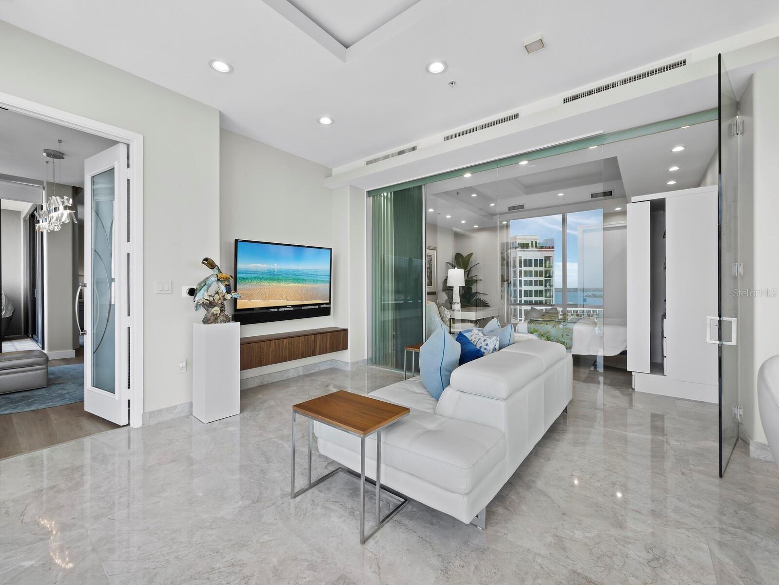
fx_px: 315
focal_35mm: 14
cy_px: 292
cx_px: 390
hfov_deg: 102.0
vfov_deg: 85.7
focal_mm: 7
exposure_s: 1/20
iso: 400
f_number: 11
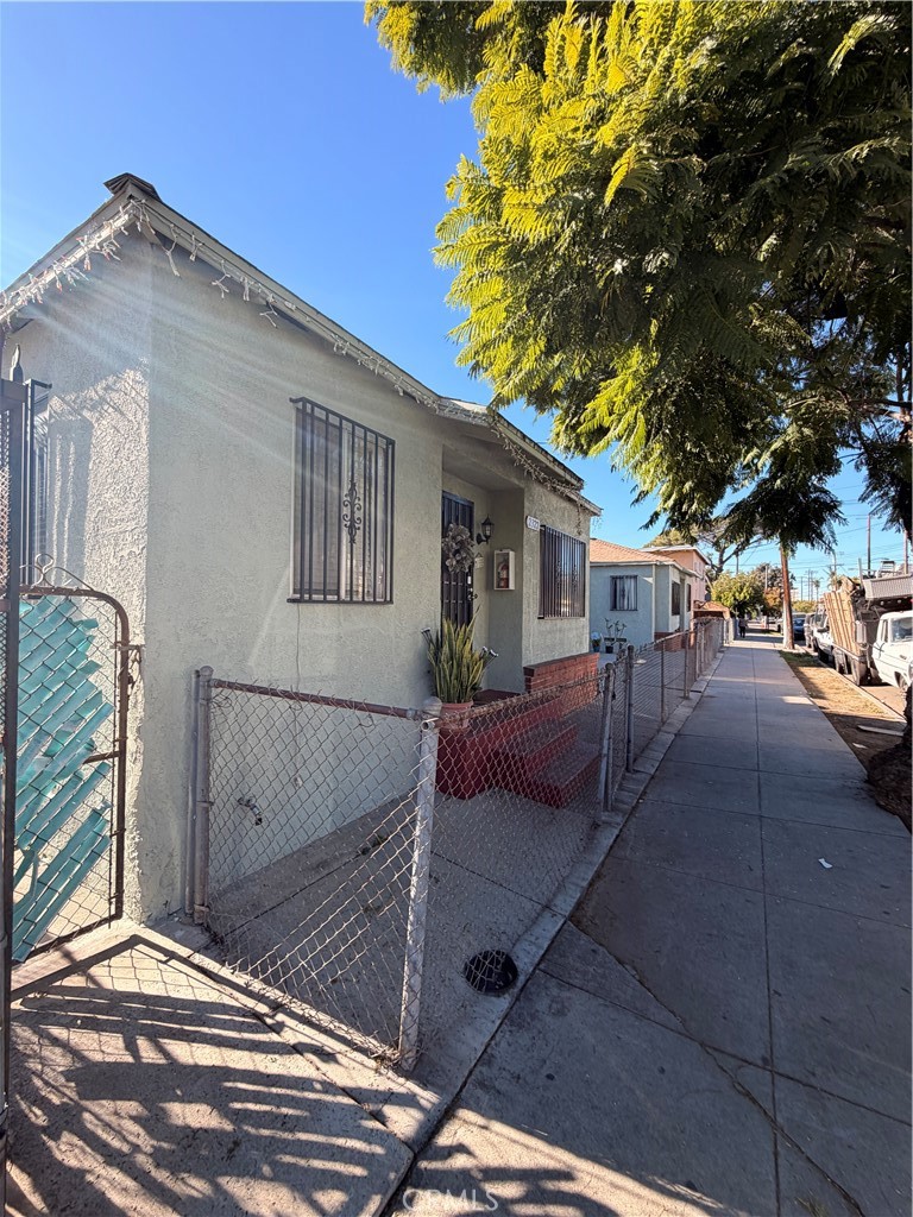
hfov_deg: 85.7
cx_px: 456
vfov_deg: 102.1
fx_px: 492
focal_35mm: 14
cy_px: 608
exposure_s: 1/502
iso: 50
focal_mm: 2.22
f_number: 2.2
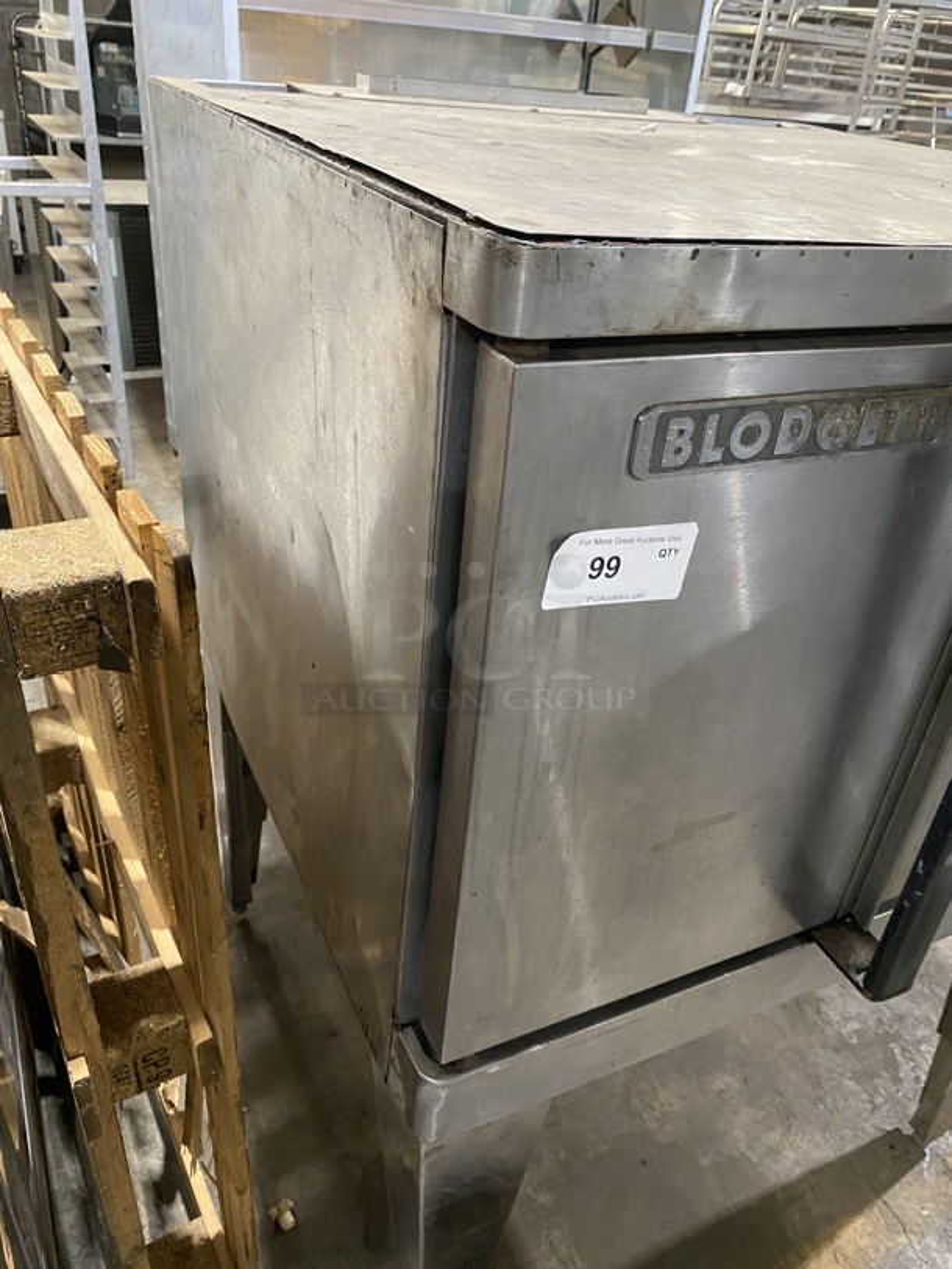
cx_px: 476
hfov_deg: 53.1
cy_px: 634
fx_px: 953
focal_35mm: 26
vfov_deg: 67.3
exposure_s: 1/60
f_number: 1.8
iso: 400
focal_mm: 4.25
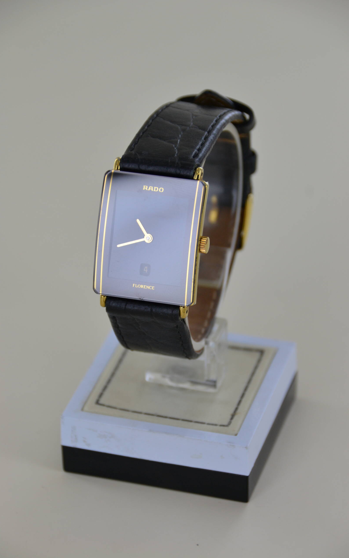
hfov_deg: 6.6
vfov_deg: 10.5
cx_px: 170
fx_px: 3029
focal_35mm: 199
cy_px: 279
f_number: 8
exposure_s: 1/125
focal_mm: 130
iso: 320
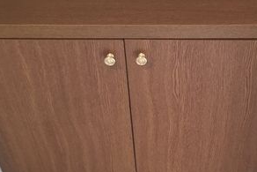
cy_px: 64
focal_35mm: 62
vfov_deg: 21.9
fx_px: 443
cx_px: 136
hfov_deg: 32.4
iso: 250
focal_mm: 4.15
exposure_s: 1/20
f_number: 2.2
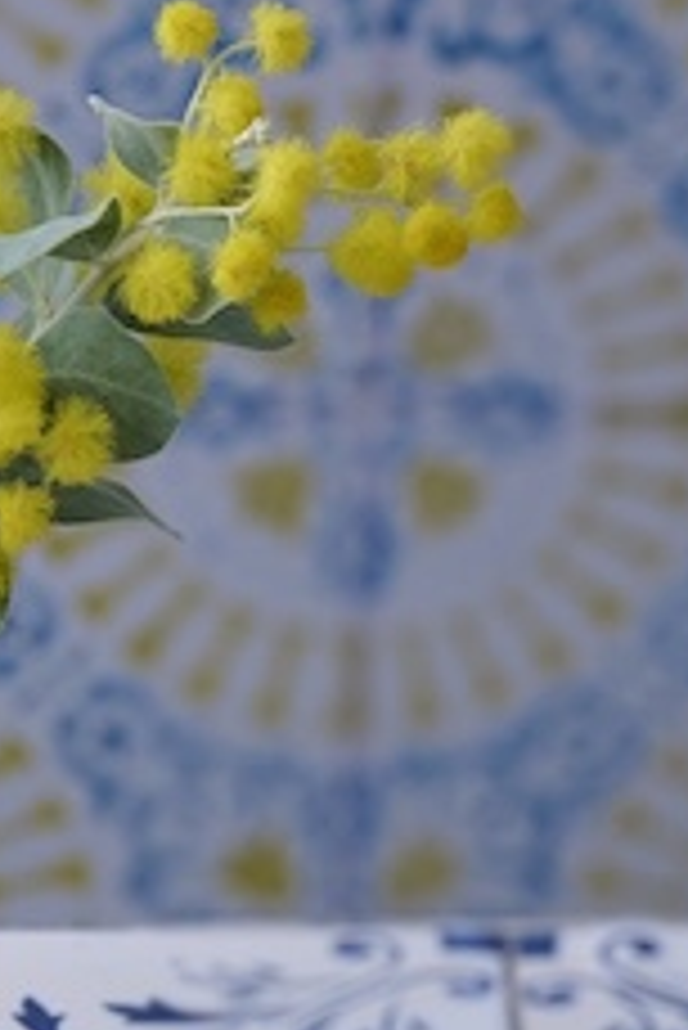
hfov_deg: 2.1
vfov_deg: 3.1
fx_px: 18747
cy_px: 1221
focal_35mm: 655
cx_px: -809
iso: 400
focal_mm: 150
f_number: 8
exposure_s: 1/160
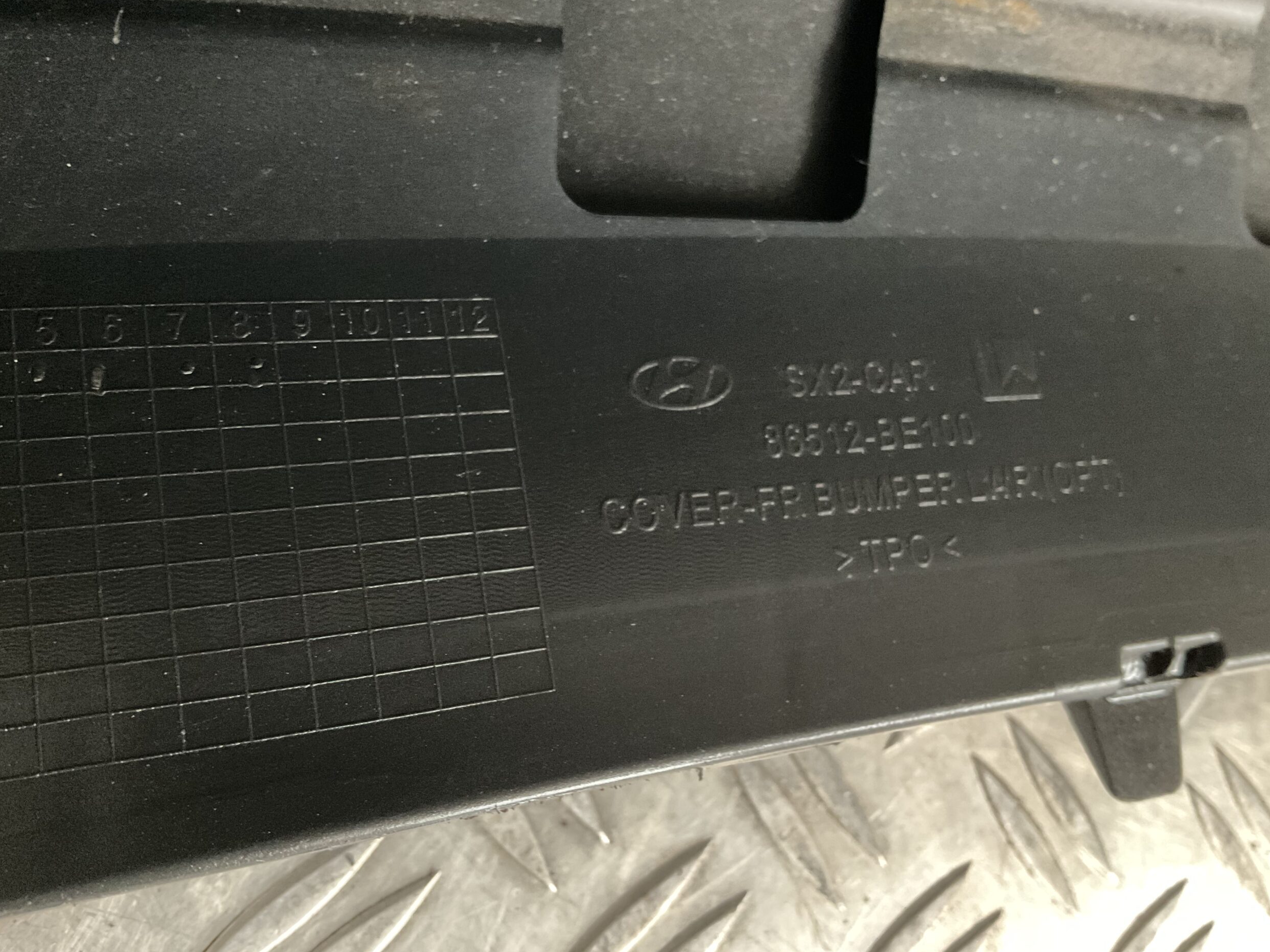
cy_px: 465
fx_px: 1101
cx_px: 656
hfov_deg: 60.0
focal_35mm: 30
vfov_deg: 46.8
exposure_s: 1/20
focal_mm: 3
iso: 500
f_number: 1.8
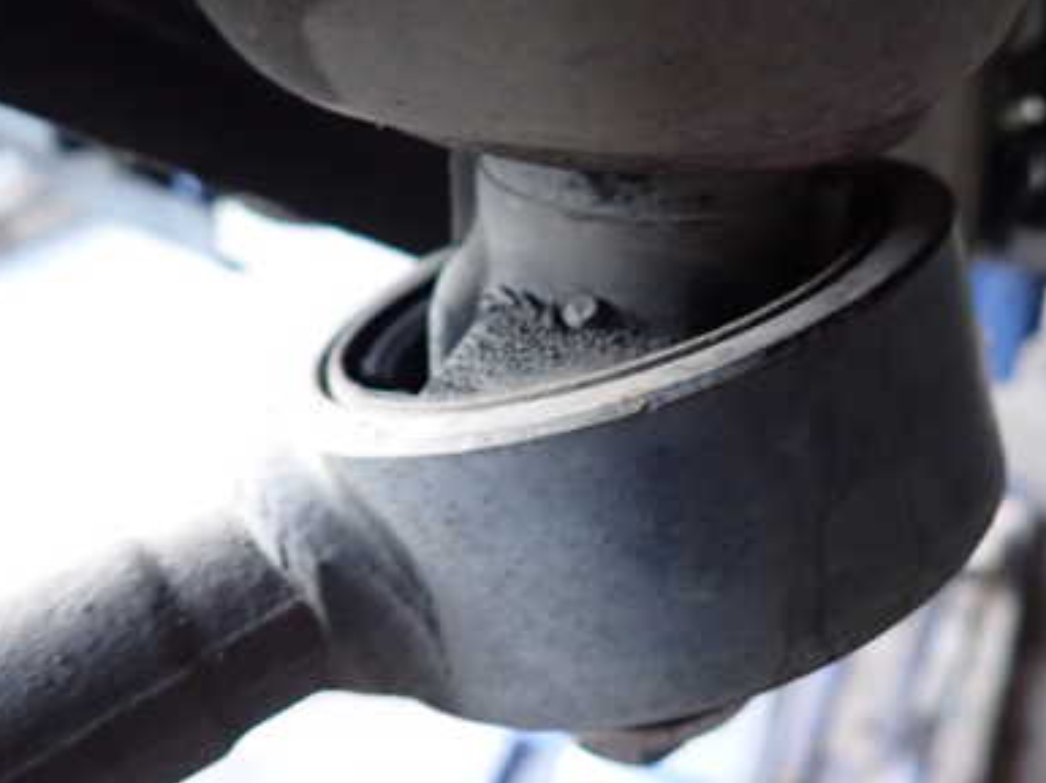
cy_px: 351
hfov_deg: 47.6
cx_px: 625
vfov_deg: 36.7
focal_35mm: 39
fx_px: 1177
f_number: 2
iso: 800
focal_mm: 4.5
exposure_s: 1/25
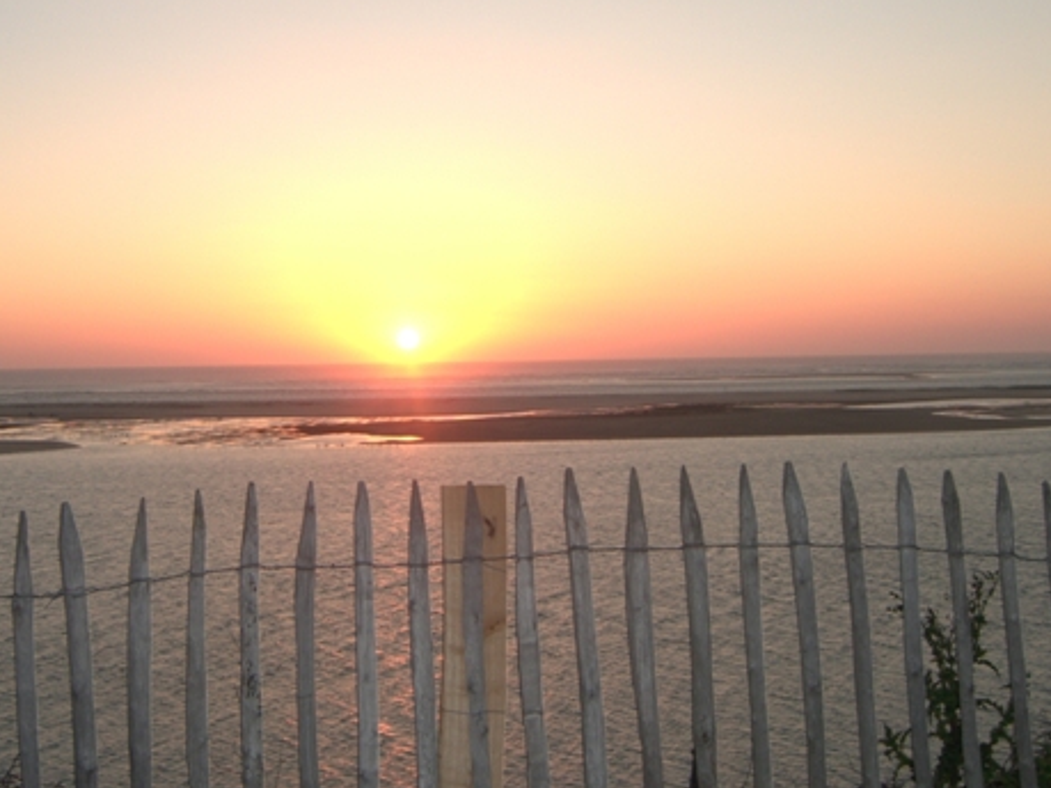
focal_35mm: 53
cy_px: 316
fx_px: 1609
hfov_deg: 36.1
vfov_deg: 27.5
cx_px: 465
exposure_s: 1/250
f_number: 2.8
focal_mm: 7.9
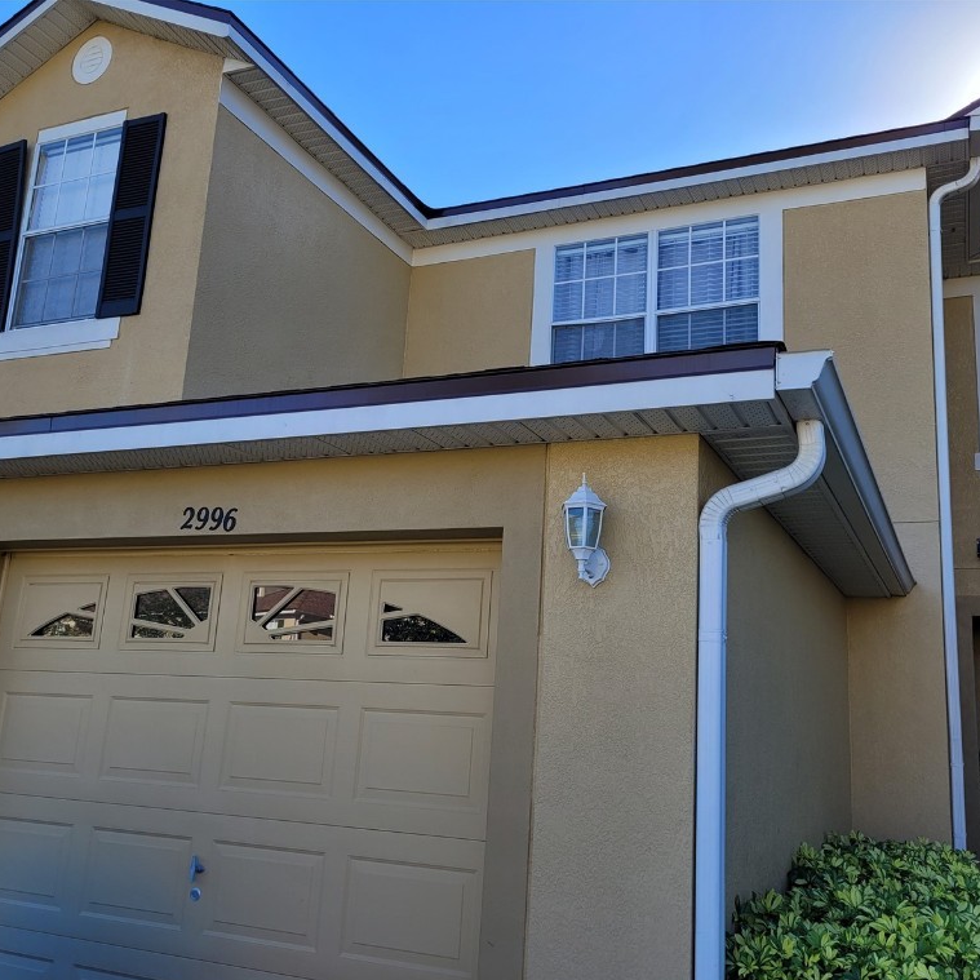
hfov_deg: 52.5
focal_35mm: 31
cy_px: 495
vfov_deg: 52.5
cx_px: 513
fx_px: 993
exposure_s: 1/1114
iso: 40
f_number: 1.8
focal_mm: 5.4
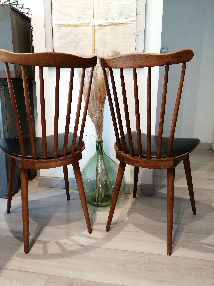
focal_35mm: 26
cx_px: 107
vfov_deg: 67.3
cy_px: 143
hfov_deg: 53.1
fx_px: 214
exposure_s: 1/20
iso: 400
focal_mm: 3.46
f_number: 1.8
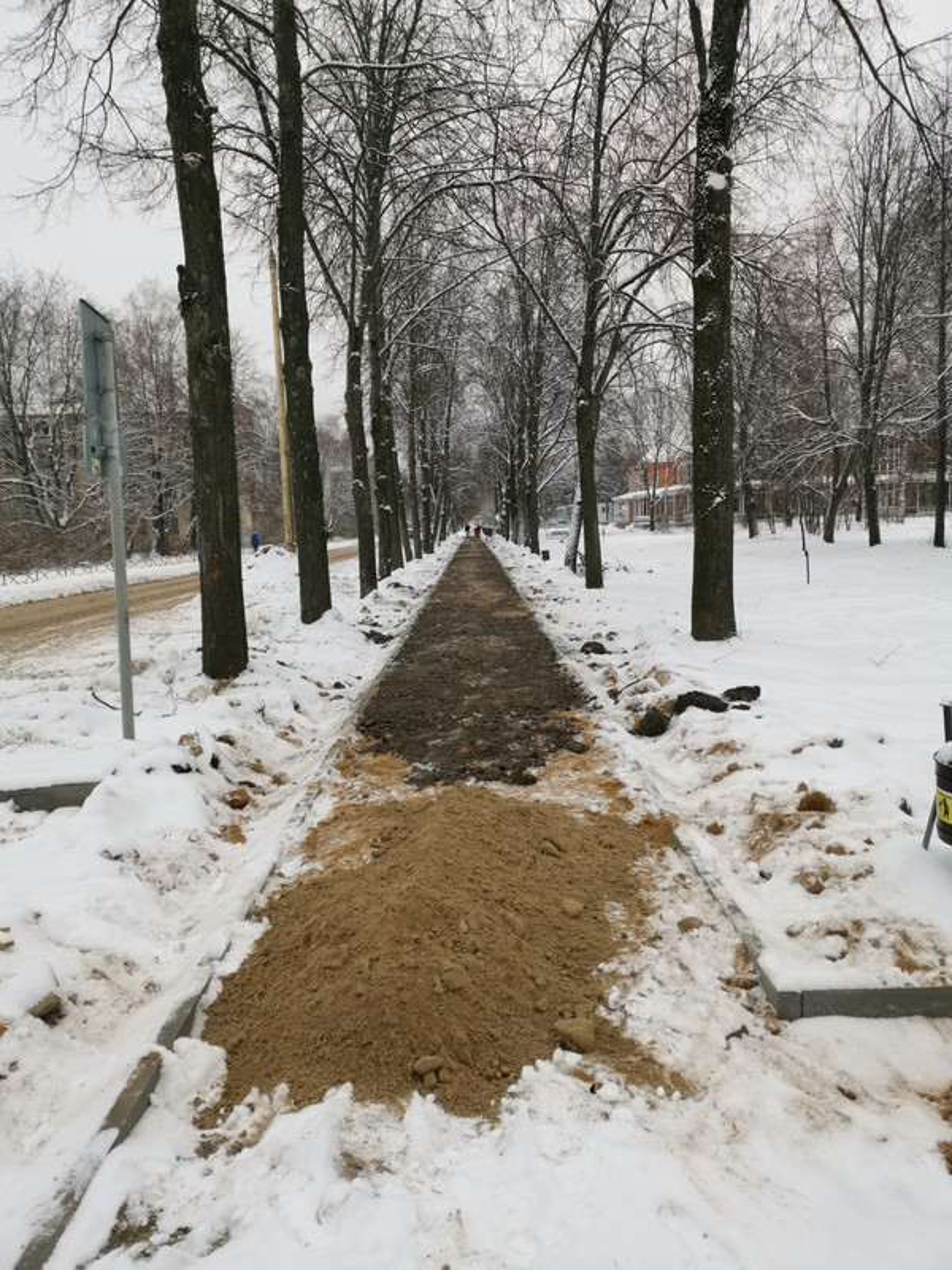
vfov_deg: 65.3
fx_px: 990
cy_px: 635
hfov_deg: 51.4
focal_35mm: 27
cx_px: 476
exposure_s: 1/282
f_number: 1.8
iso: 50
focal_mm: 5.58
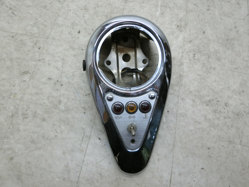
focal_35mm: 25
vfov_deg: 54.9
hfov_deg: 69.4
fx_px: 180
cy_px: 94
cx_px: 124
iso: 400
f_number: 3.5
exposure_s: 1/125
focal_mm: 4.5
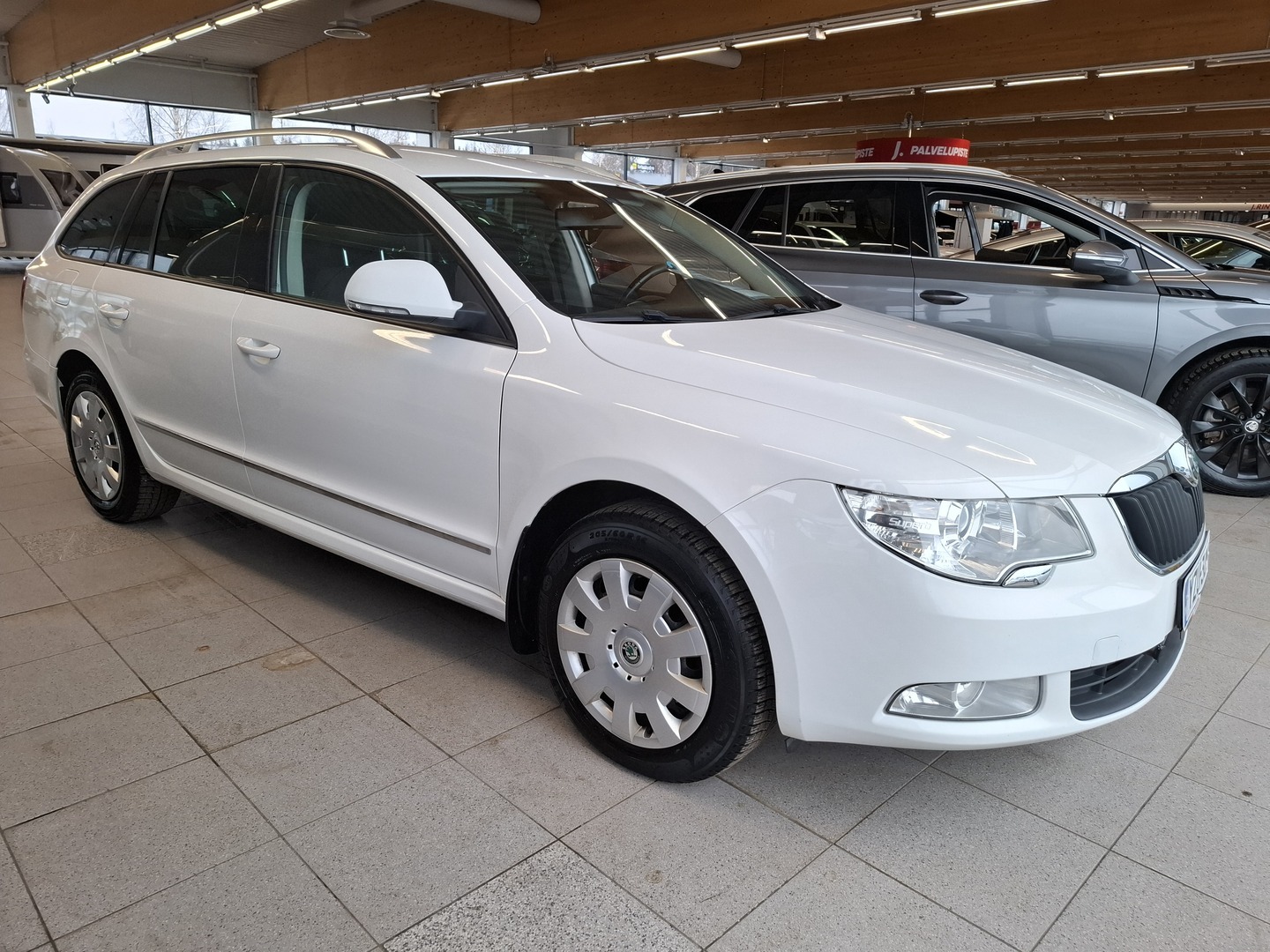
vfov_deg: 58.9
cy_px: 476
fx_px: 844
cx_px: 635
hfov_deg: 73.9
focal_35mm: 23
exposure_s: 1/153
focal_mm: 5.54
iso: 50
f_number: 1.8
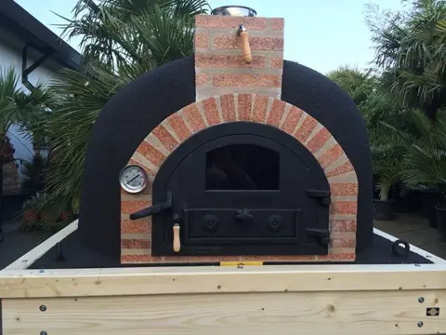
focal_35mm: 29
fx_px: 374
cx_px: 223
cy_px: 168
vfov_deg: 48.2
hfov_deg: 61.7
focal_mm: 4.15
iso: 40
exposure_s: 1/100
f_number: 2.2
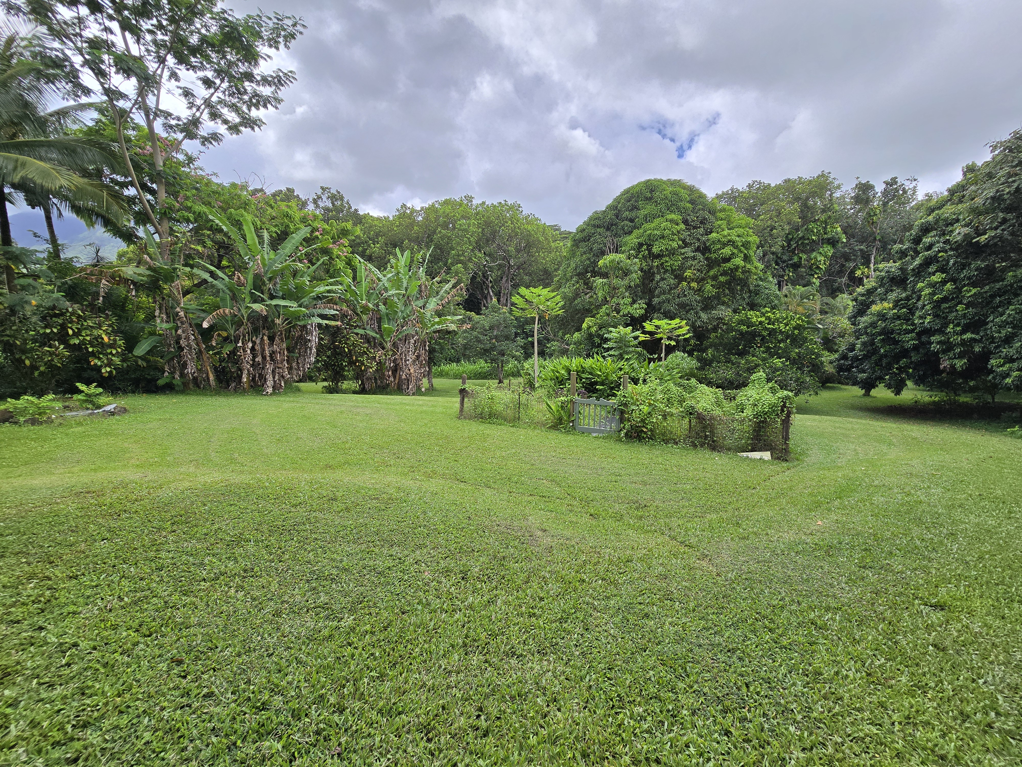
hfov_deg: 106.2
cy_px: 384
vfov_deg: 89.9
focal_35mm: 13
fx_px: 384
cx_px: 511
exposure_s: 1/850
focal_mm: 2.2
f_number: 2.2
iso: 50
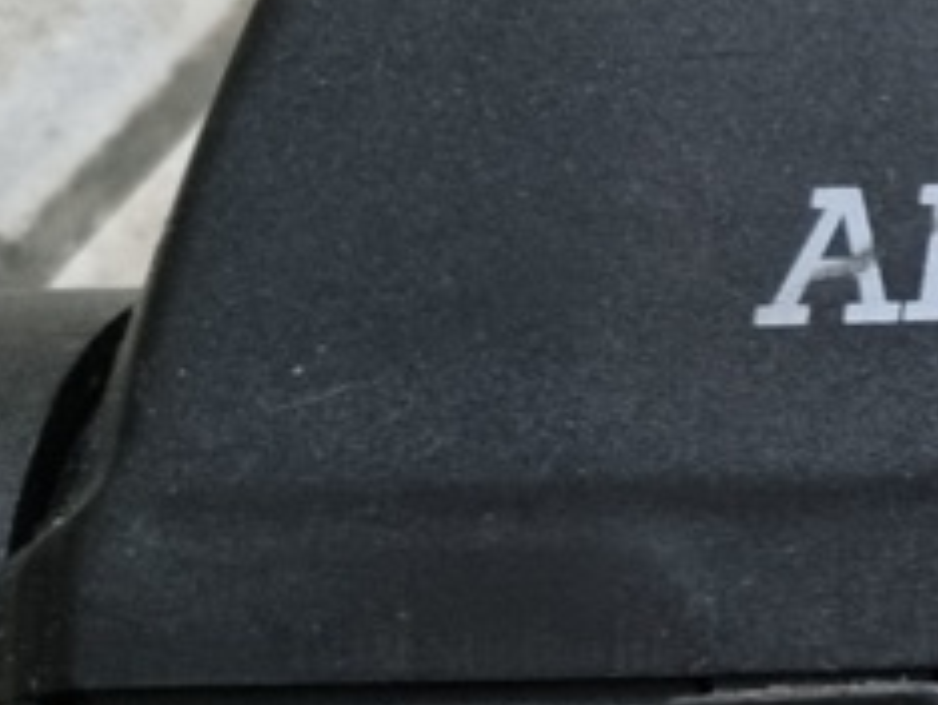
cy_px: 661
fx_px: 3011
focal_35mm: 111
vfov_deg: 13.2
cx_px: 1832
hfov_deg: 14.8
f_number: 1.8
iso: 800
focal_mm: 5.4
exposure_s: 1/25
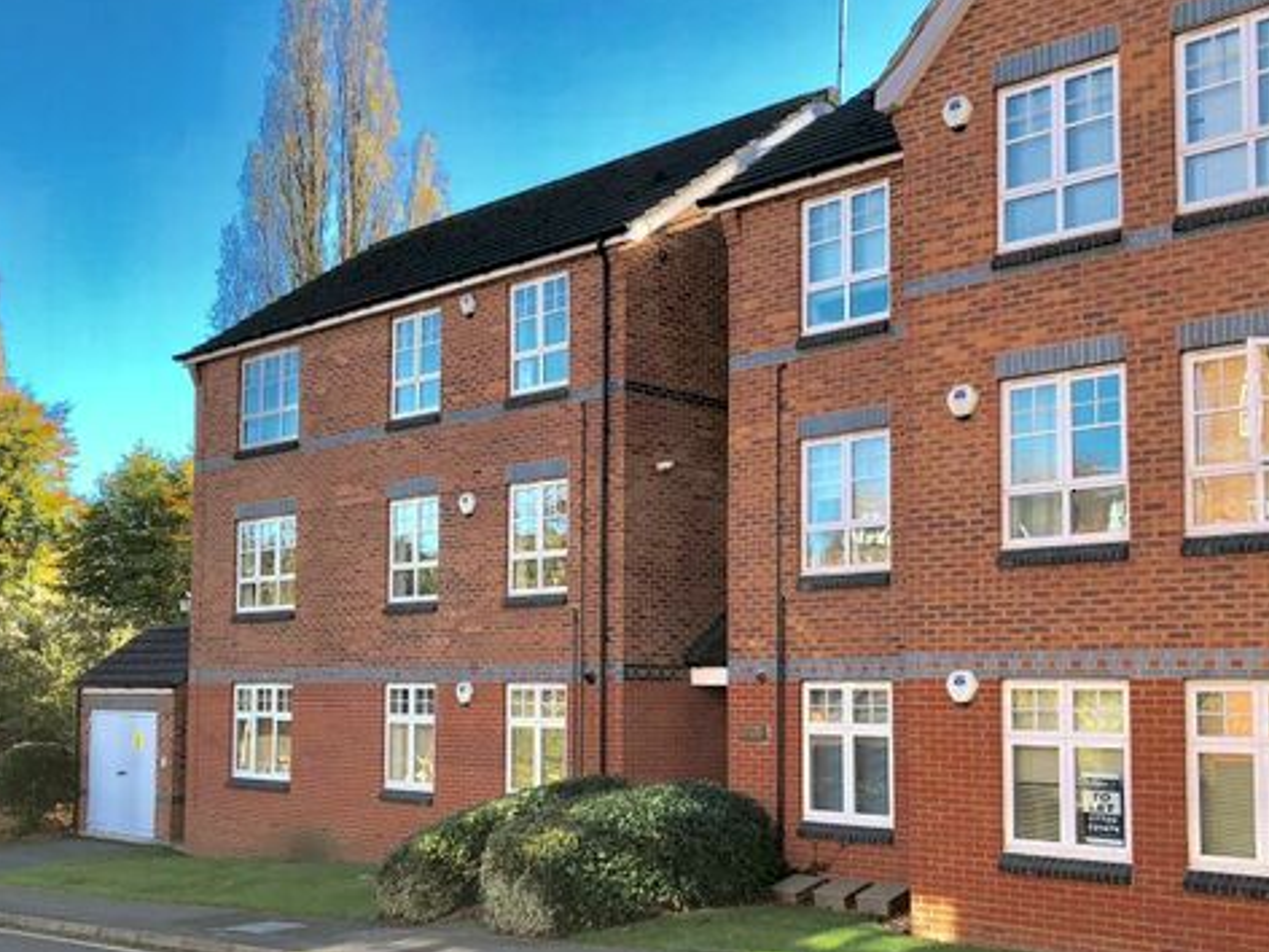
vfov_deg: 33.4
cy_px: 601
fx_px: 1576
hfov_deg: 43.8
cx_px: 618
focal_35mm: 43
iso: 20
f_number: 1.8
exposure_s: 1/578
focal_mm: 3.99
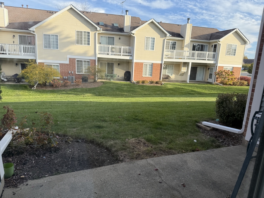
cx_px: 132
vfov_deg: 56.8
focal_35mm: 24
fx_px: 183
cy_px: 99
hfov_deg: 71.6
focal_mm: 6.76
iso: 80
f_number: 1.78
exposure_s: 1/1046
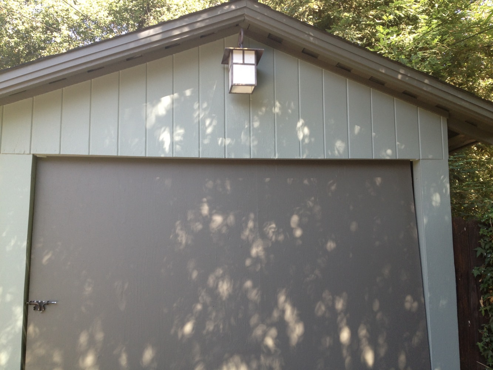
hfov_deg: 52.6
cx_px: 246
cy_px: 185
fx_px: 499
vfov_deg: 40.7
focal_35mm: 35
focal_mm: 4.28
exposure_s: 1/120
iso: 64
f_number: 2.4
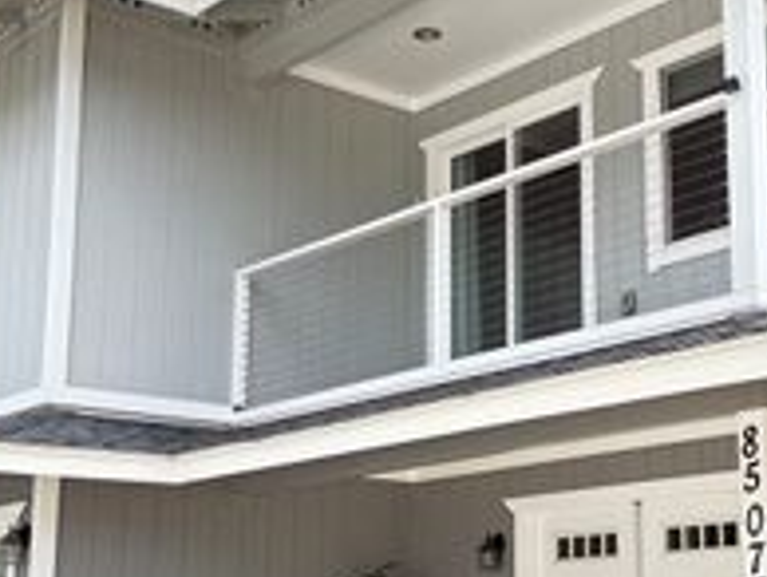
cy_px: 326
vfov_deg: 22.0
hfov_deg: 28.8
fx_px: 1486
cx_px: 490
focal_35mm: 67
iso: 64
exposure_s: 1/1064
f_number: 1.6
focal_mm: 5.96
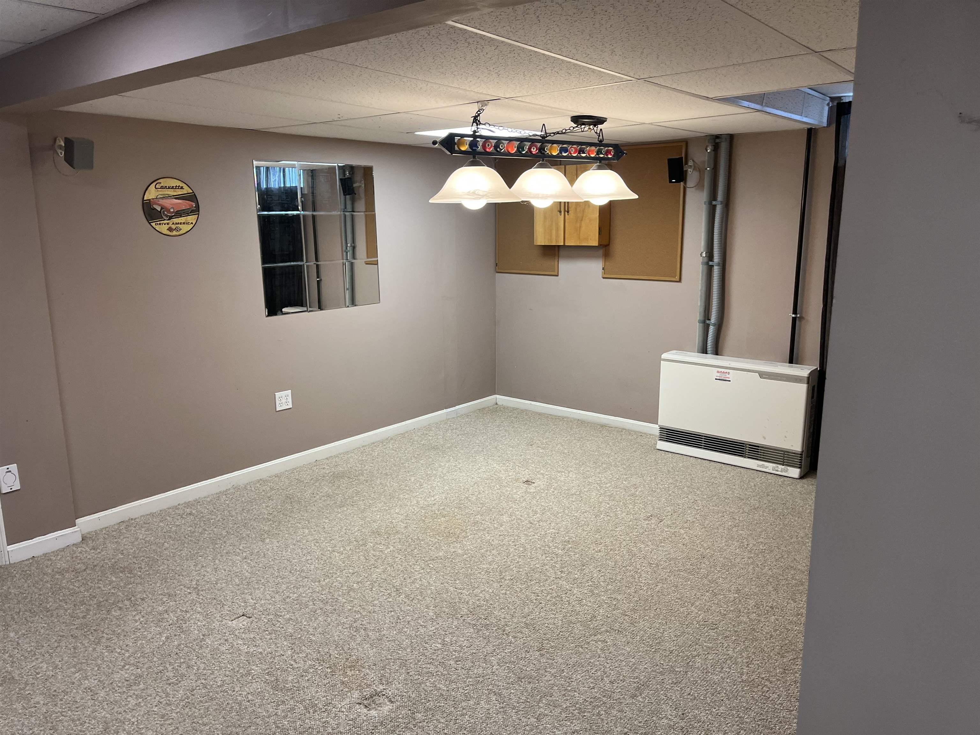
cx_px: 490
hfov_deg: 67.3
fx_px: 736
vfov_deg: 53.1
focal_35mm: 26
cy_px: 368
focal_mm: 5.1
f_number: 1.6
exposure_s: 1/120
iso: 125
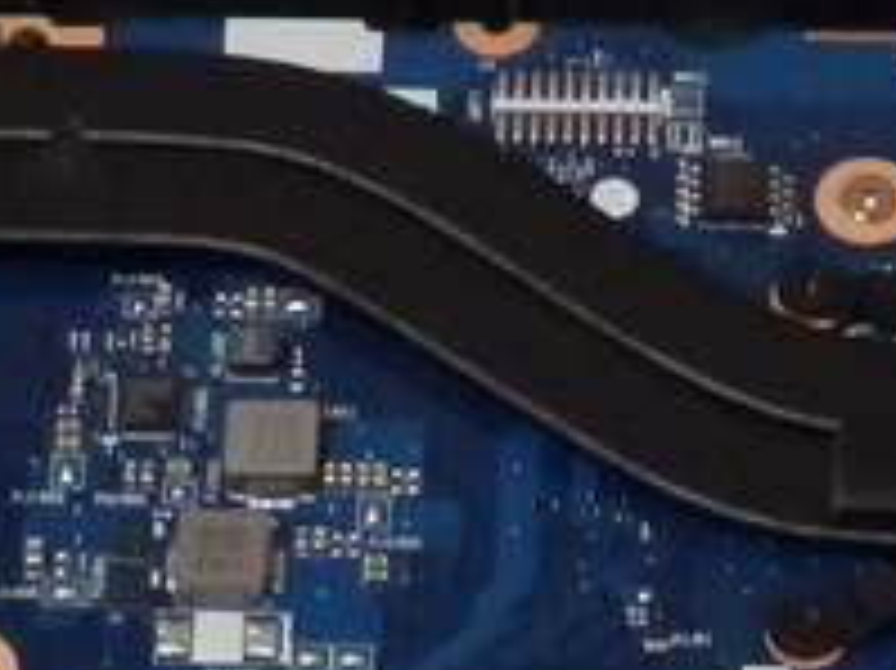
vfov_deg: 6.3
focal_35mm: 229
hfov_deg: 8.6
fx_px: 5924
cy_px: 1394
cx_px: 711
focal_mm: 6.8
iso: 800
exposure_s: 1/40
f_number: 4
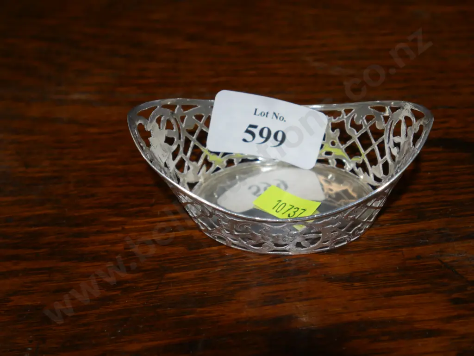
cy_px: 178
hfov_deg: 23.3
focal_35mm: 84
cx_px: 237
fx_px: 1151
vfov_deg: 17.6
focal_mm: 42
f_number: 5.6
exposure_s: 1/100
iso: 640
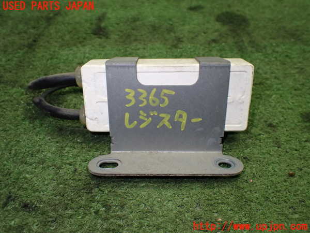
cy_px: 116
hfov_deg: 60.0
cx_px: 155
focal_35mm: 30
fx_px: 269
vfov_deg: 46.8
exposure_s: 1/125
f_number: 2.3
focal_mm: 5.4
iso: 320
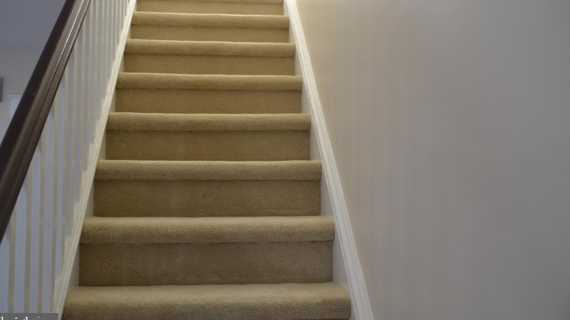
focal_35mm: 38
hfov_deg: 52.8
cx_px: 283
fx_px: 574
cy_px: 142
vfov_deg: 31.2
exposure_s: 1/50
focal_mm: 24
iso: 400
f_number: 4
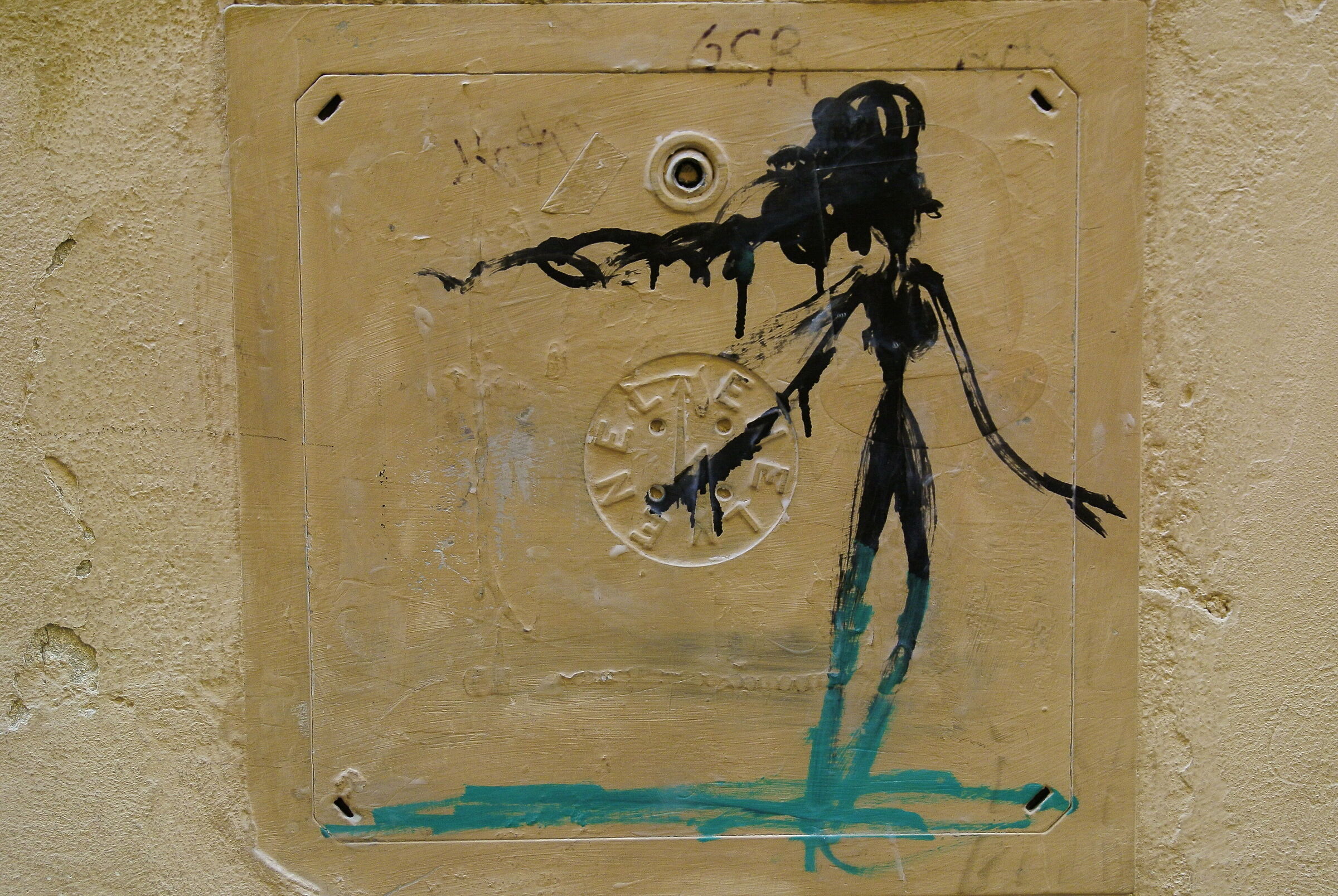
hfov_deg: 31.9
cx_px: 669
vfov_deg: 21.6
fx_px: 2344
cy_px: 448
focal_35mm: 63
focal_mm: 23.6
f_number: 5
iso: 360
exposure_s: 1/125
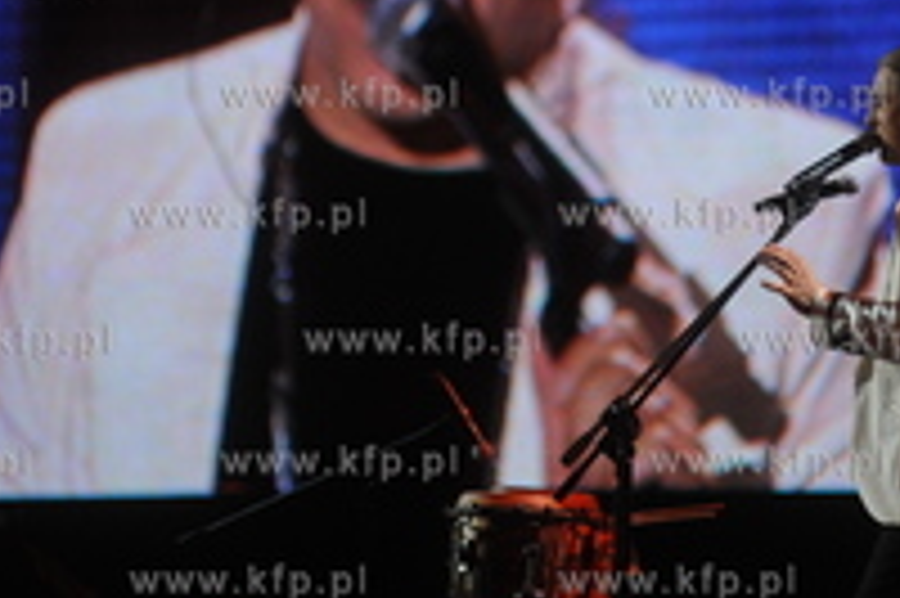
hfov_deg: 5.1
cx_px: 580
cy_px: 31
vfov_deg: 3.4
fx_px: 10017
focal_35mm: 401
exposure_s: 1/200
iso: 800
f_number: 2.8
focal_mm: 200
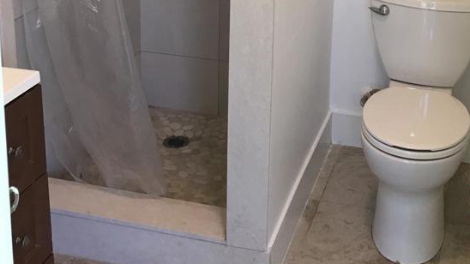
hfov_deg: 36.1
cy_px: -56
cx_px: 327
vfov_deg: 19.8
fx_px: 710
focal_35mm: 57
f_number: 1.8
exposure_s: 1/40
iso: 20
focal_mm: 3.99
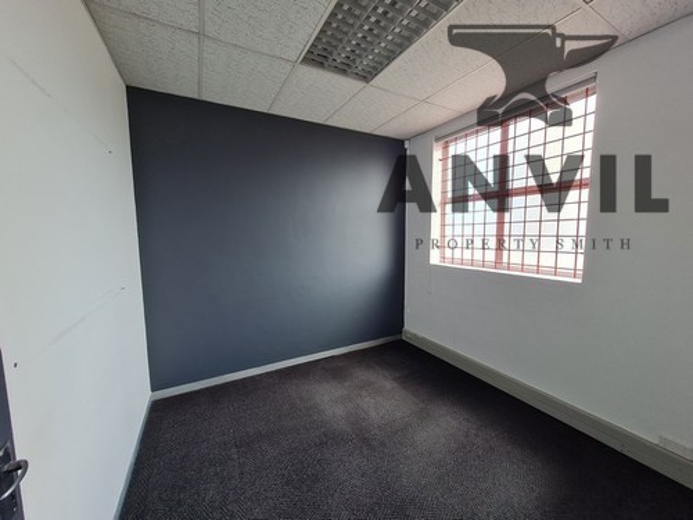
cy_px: 260
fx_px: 260
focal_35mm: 13
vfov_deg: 89.9
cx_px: 346
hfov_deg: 106.2
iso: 80
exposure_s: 1/50
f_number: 2.2
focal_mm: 1.74
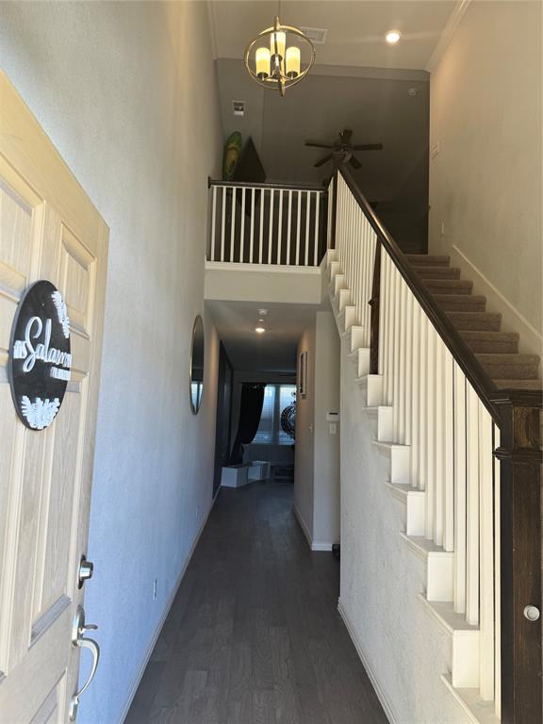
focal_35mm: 24
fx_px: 502
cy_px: 362
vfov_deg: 71.6
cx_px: 272
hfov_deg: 56.8
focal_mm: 6.76
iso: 50
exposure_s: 1/120
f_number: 1.78
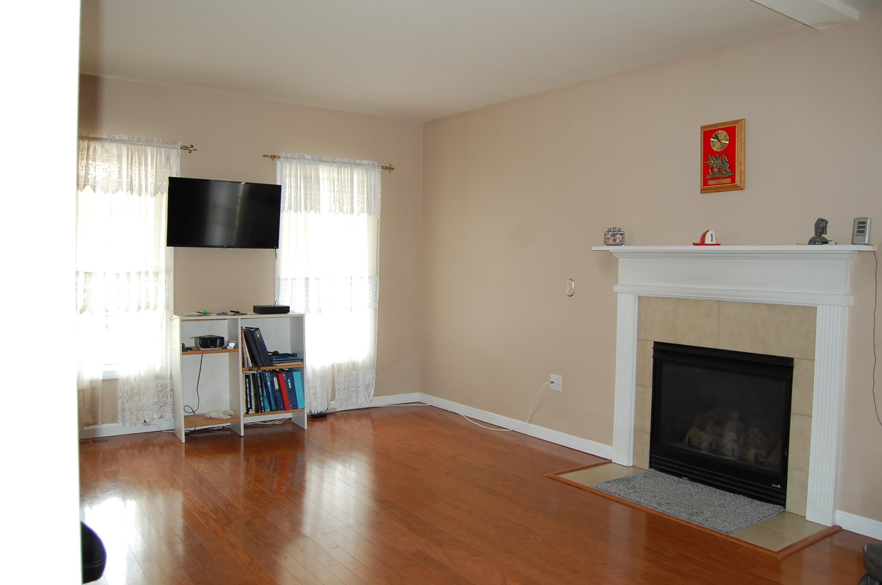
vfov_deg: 47.8
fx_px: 660
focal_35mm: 27
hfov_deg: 67.5
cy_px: 292
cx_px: 441
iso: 400
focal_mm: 18
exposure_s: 1/60
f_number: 3.5
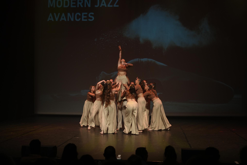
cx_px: 124
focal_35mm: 50
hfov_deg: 39.6
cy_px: 82
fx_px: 343
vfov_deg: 27.0
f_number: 1.8
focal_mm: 50
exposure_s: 1/200
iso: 640
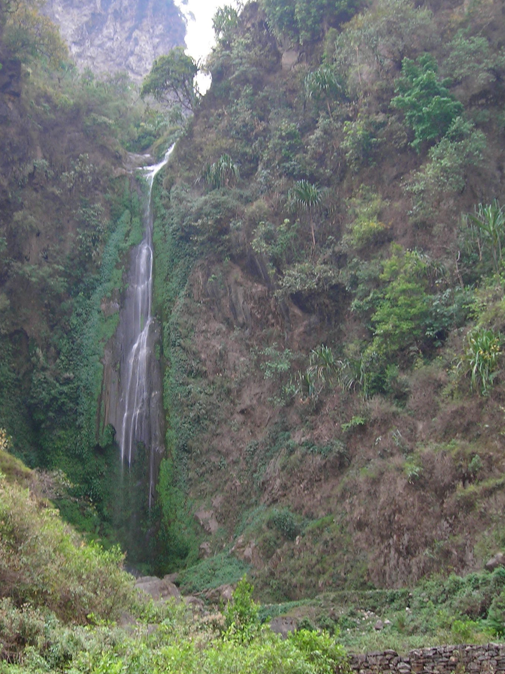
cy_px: 348
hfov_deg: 26.4
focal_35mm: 55
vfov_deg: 34.9
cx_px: 158
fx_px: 1070
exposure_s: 1/53.6
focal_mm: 6.3
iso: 50
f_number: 3.2
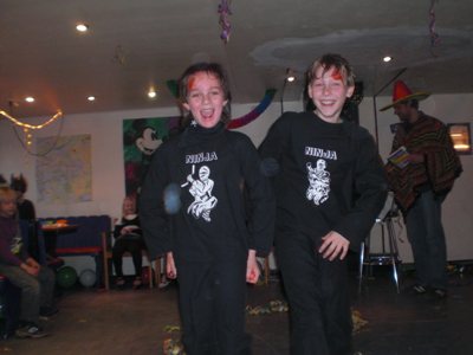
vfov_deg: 37.7
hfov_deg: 49.0
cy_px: 178
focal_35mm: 38
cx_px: 236
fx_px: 519
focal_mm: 6.3
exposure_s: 1/30
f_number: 3.1
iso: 200
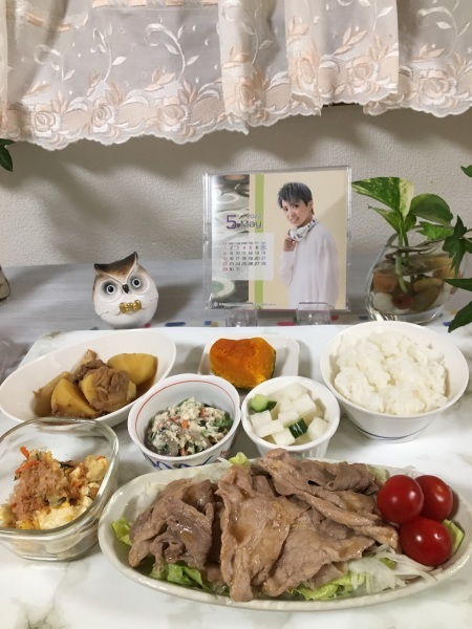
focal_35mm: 29
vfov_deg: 61.7
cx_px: 236
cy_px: 314
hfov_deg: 48.2
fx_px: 527
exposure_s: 1/30
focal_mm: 4.15
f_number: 2.2
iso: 160
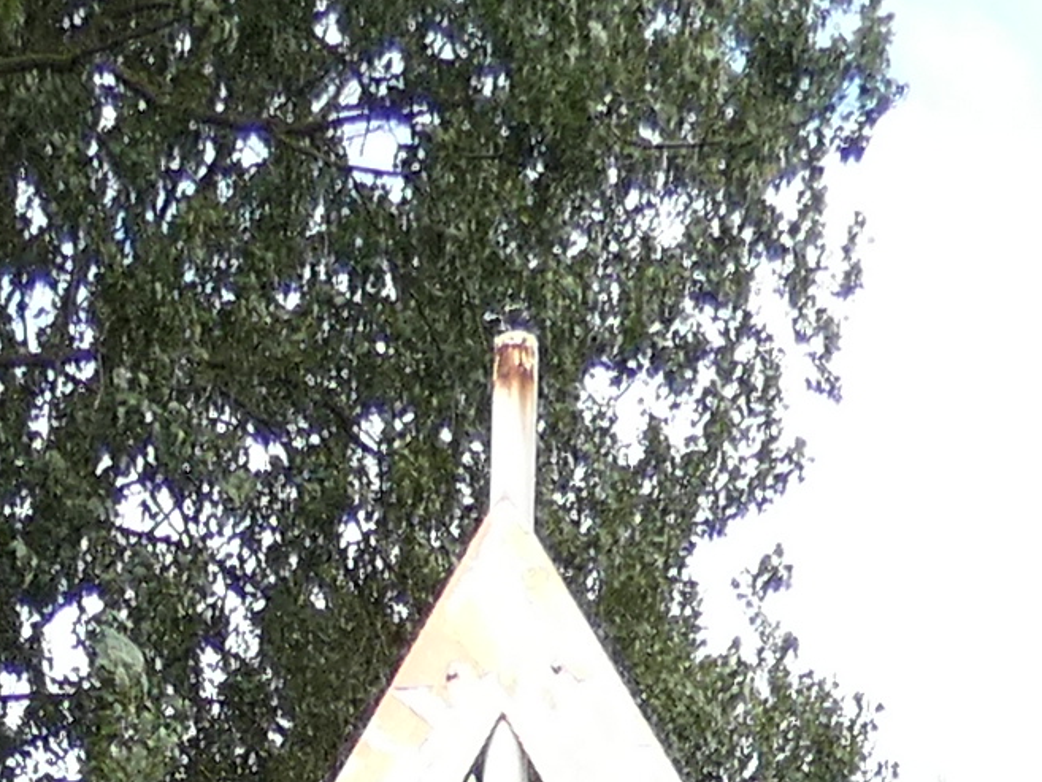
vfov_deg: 8.0
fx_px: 4486
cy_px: 2593
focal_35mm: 149
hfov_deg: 13.2
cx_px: 384
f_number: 2.8
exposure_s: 1/320
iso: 80
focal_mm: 3.6
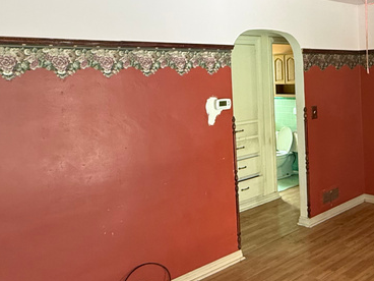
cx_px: 356
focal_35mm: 39
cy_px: 80
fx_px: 421
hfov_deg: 42.7
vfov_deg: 36.2
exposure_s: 1/99
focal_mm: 2.22
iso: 200
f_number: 2.2
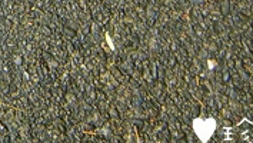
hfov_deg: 14.5
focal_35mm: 136
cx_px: -150
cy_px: -291
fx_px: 913
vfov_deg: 7.7
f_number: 2.8
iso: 100
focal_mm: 15
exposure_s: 1/100
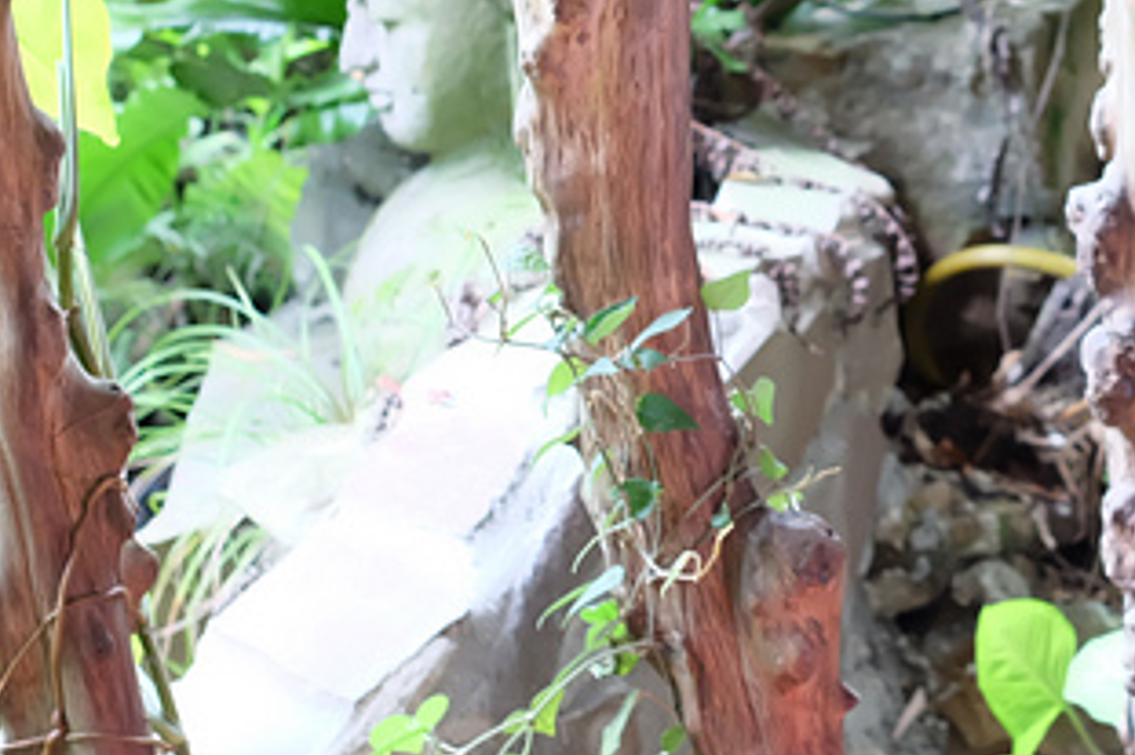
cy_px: 133
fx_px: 2836
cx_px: 1058
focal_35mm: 90
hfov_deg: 22.0
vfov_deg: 15.1
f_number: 4
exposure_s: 1/50
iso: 1000
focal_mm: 23
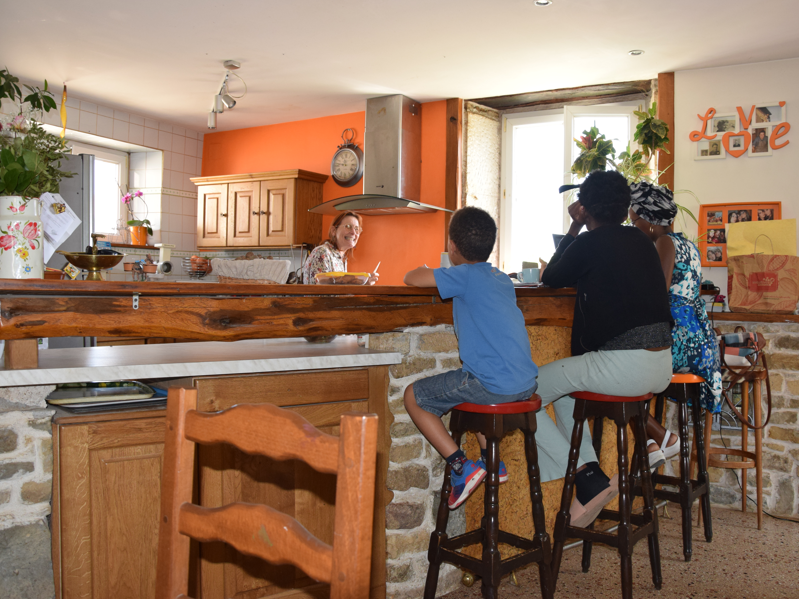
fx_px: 692
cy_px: 297
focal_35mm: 30
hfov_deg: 59.8
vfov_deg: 46.8
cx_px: 443
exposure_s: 1/125
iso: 800
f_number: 5.6
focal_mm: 18
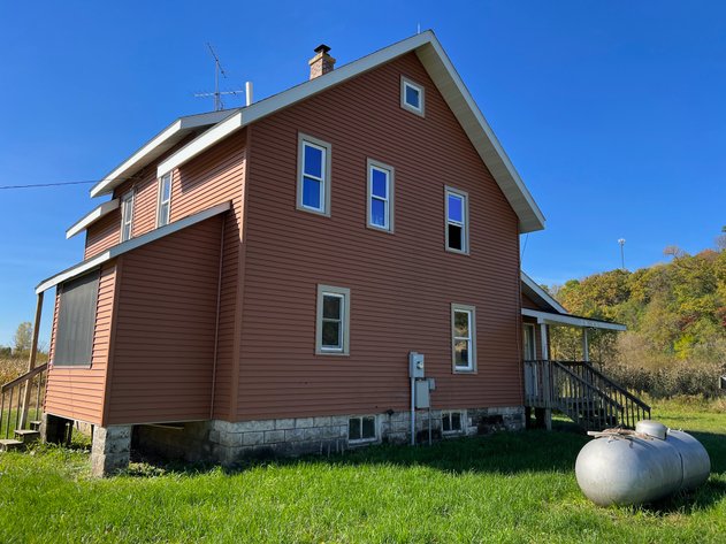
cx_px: 363
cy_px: 272
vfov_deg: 53.0
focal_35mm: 26
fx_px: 545
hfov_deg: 67.3
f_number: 1.5
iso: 50
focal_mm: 5.7
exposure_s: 1/1808
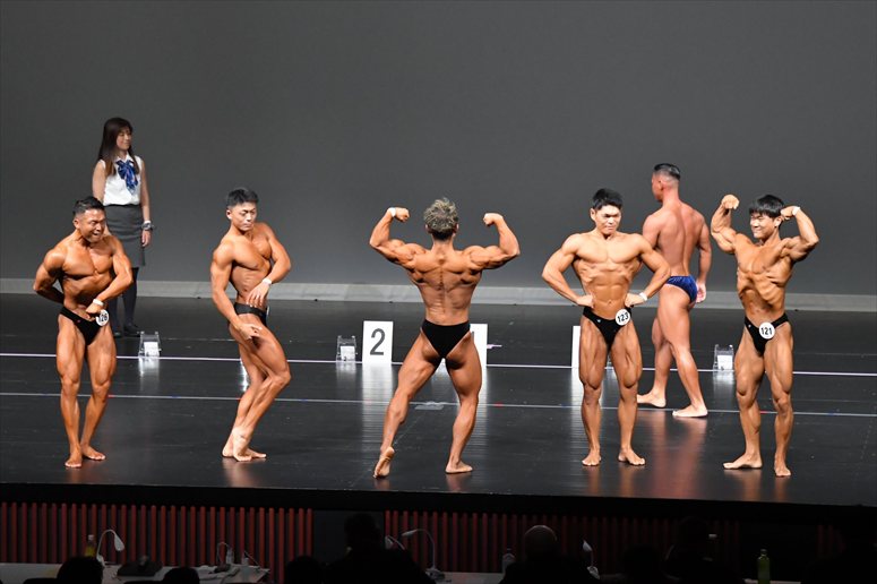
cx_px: 438
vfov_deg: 7.9
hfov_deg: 11.8
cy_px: 292
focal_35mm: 174
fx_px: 4237
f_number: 5.6
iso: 5000
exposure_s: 1/400
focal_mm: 116
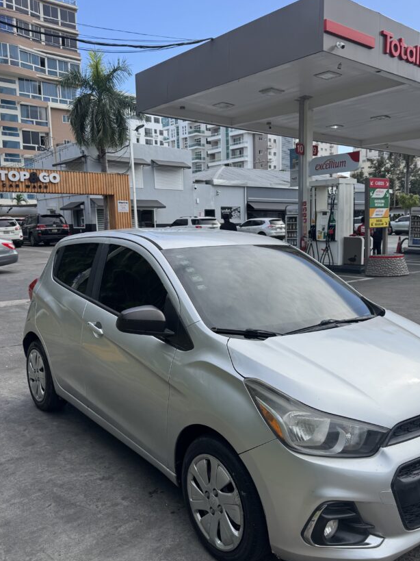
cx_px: 260
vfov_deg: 60.0
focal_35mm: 30
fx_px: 485
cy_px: 290
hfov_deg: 46.4
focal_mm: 6.76
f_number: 1.78
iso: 80
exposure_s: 1/2506
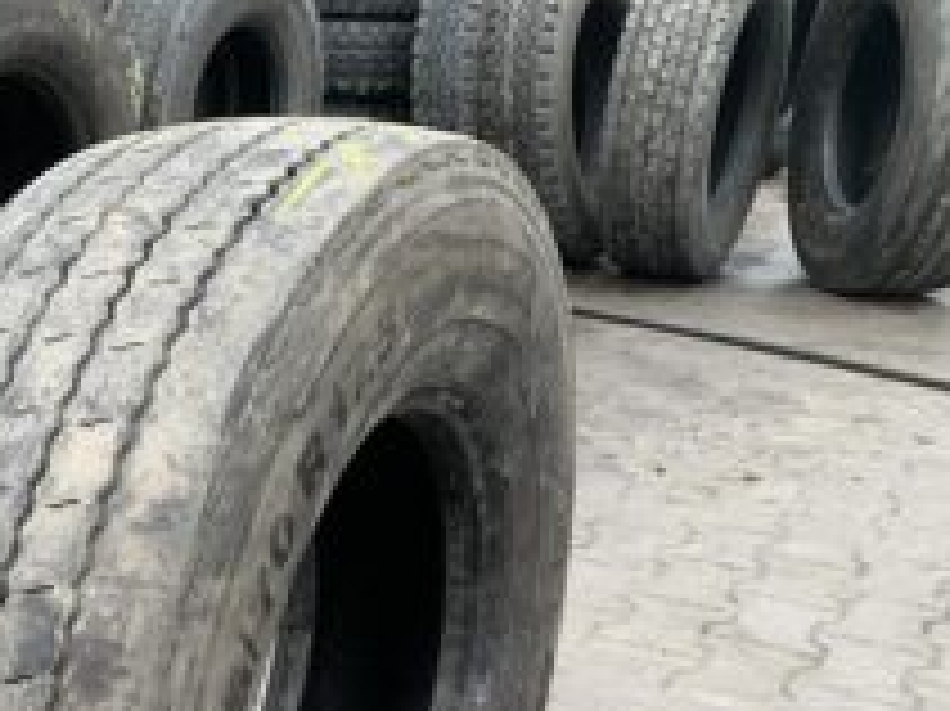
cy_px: 713
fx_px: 1454
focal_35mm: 53
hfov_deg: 34.1
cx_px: 86
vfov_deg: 26.1
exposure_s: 1/94
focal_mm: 4.25
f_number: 1.8
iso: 100
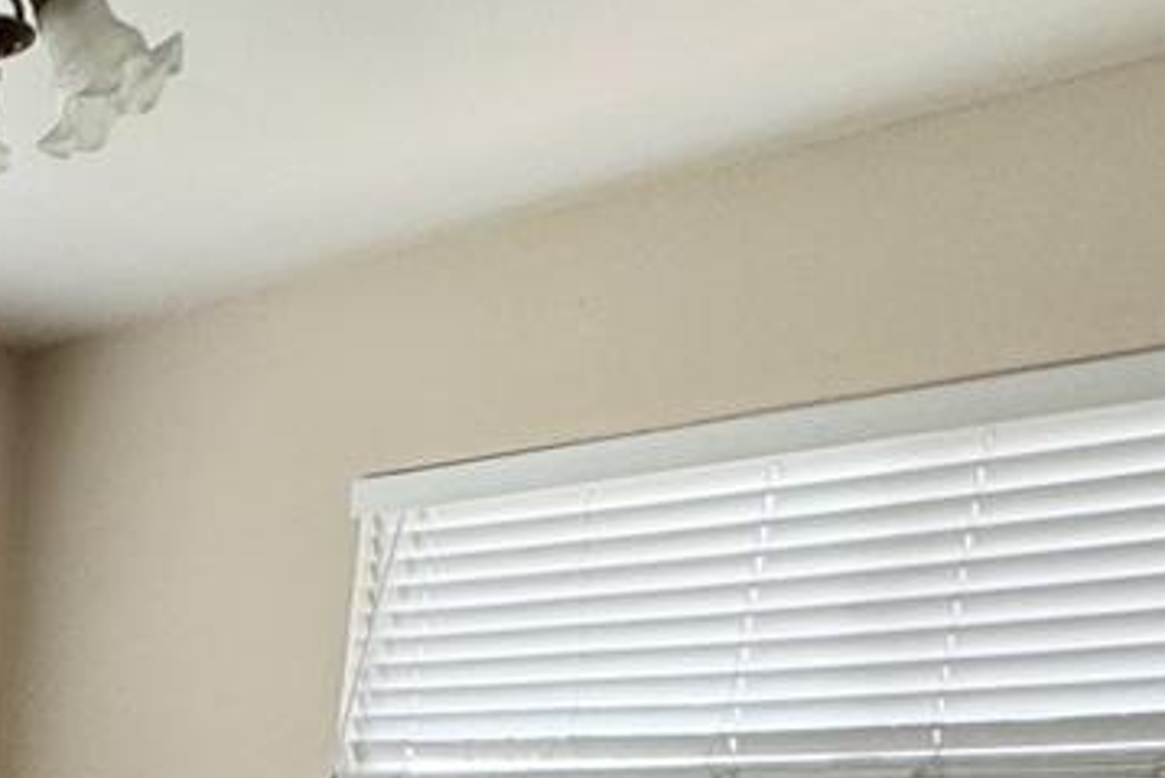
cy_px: 1383
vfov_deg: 18.0
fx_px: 1975
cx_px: -298
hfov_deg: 28.0
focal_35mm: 61
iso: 80
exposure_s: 1/99
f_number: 2.2
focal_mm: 2.22
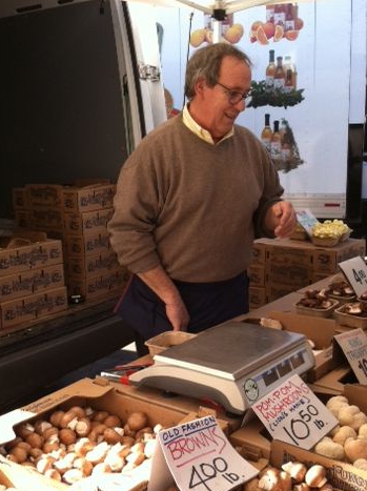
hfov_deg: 30.2
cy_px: 252
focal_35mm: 48
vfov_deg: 39.7
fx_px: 680
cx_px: 181
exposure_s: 1/275
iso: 80
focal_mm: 3.85
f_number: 2.8
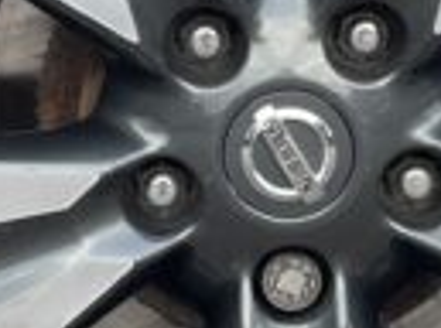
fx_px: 2045
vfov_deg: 9.2
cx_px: 246
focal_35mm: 161
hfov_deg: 12.3
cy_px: 67
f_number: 1.6
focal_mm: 5.1
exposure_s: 1/121
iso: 100
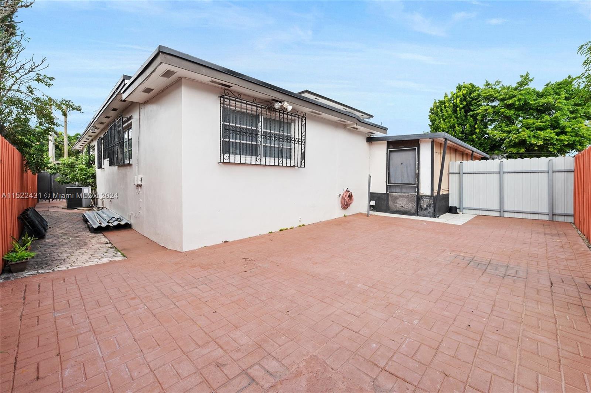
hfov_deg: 104.3
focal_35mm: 14
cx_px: 296
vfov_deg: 81.1
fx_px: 230
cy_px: 196
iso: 200
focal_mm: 14
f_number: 8
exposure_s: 1/200
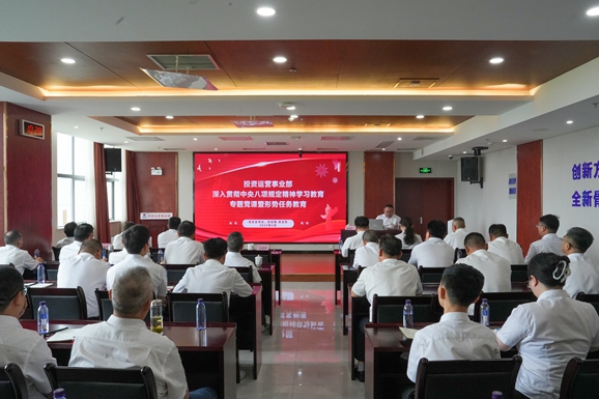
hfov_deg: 67.4
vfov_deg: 47.9
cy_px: 205
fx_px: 449
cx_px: 308
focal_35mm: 27
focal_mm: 26
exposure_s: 1/100
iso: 3200
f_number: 13
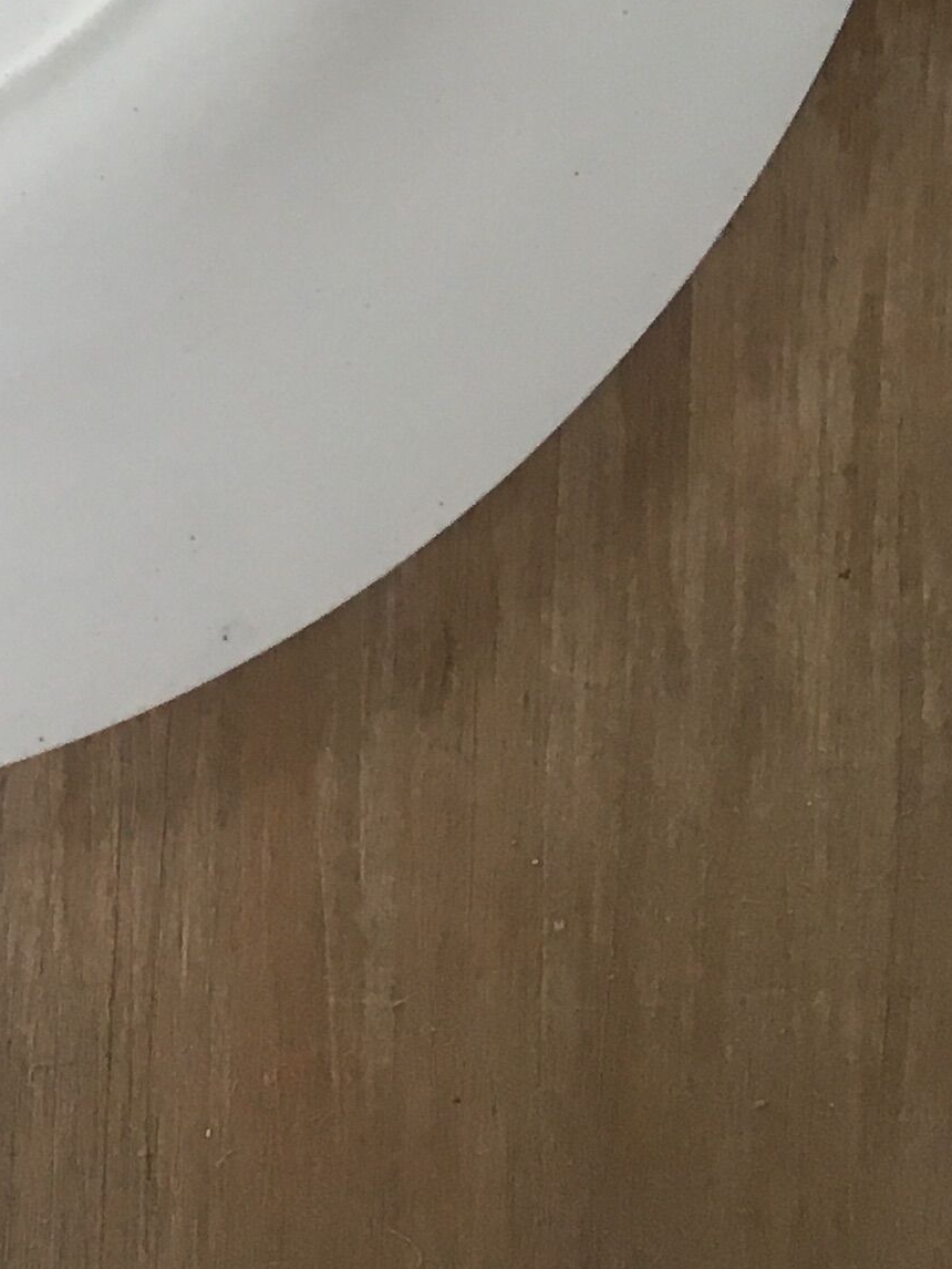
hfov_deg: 13.4
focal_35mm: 102
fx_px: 3739
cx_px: -599
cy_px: -221
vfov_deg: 18.3
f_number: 2.2
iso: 80
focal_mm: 4.15
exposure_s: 1/33
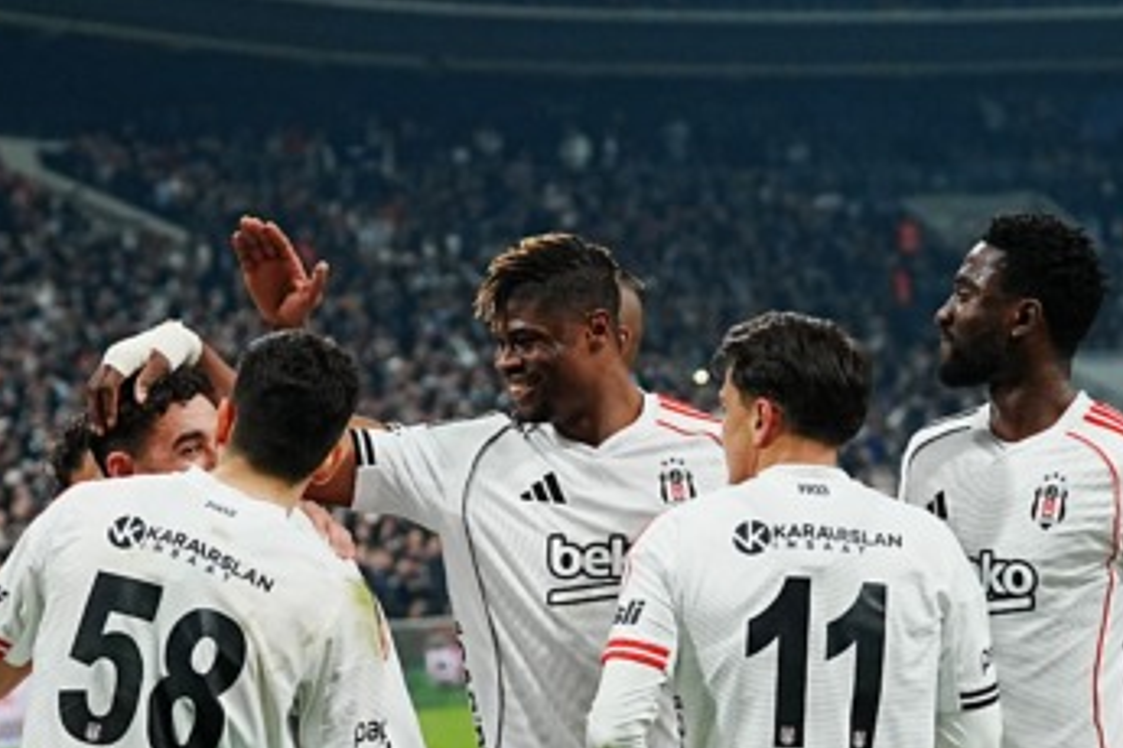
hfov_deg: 10.7
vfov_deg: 7.1
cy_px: 524
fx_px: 5989
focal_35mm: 192
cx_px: 664
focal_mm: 70
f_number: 3.5
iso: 1600
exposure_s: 1/1600
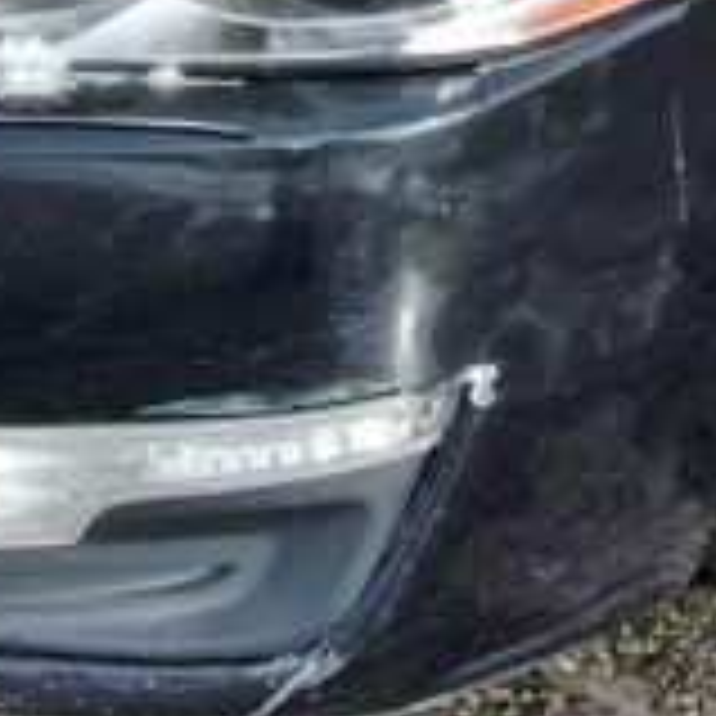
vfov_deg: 13.9
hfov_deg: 14.5
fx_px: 2808
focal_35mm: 120
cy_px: -230
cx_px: 437
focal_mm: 4.9
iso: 80
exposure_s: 1/52
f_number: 10.4
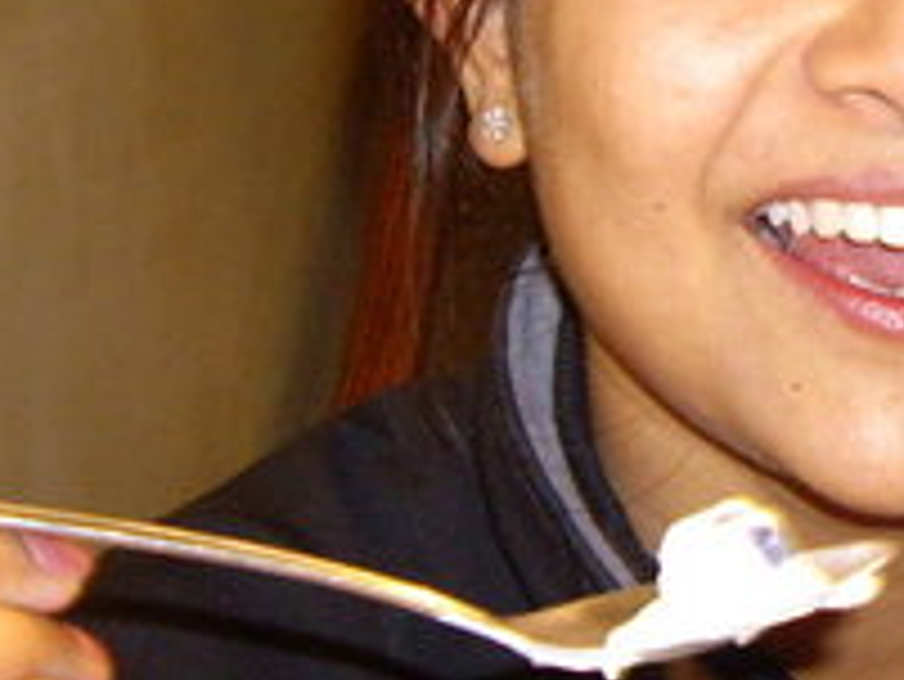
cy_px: 81
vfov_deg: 12.2
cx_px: 1102
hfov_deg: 15.6
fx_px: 3162
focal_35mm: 121
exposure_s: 1/40
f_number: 2.7
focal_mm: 6.2
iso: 200
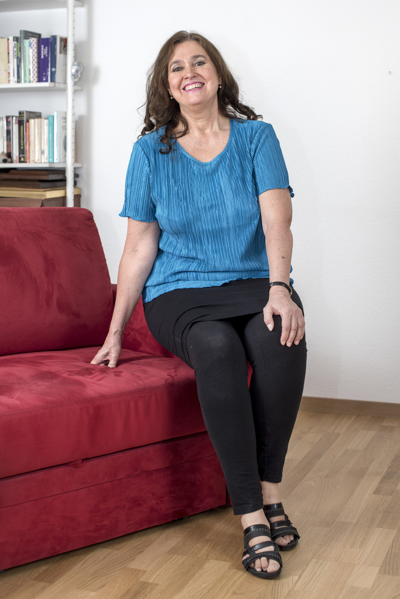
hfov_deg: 27.0
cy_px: 300
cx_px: 200
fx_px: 833
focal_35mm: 50
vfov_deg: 39.6
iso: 250
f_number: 4
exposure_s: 1/250
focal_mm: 50
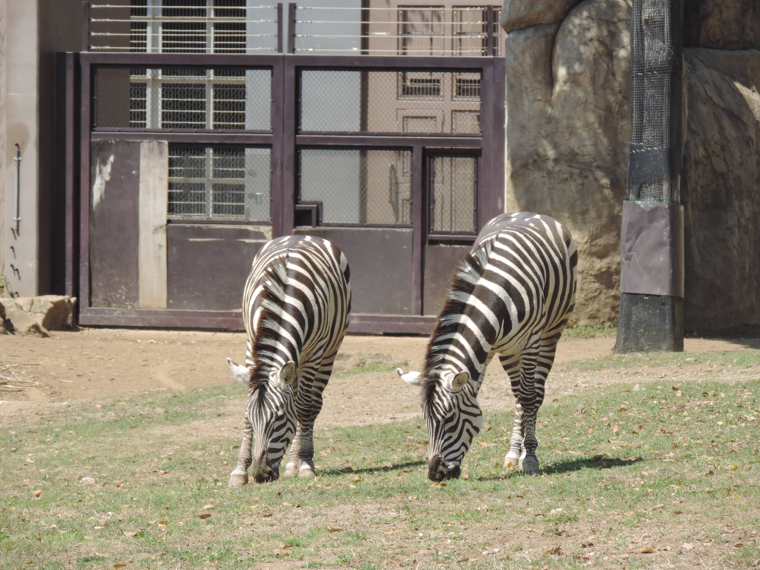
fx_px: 6587
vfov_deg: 5.0
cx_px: 380
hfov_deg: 6.6
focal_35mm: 300
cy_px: 285
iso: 80
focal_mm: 53.5
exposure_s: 1/250
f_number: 4.8
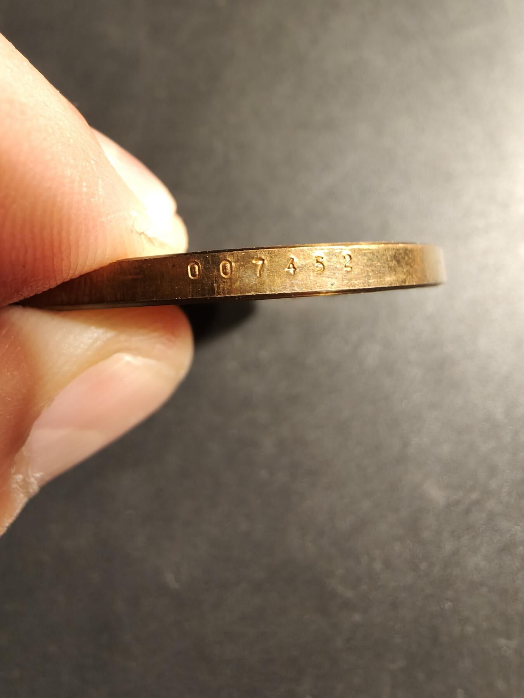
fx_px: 464
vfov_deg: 73.9
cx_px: 262
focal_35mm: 23
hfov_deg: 58.9
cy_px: 349
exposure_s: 1/81
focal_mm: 2.32
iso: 200
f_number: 2
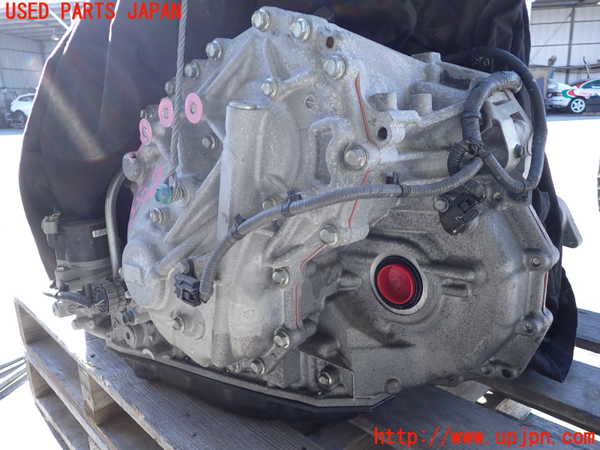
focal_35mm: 28
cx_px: 300
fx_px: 485
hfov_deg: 63.4
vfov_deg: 49.7
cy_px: 225
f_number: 2.2
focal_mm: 5.05
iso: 100
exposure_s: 1/160
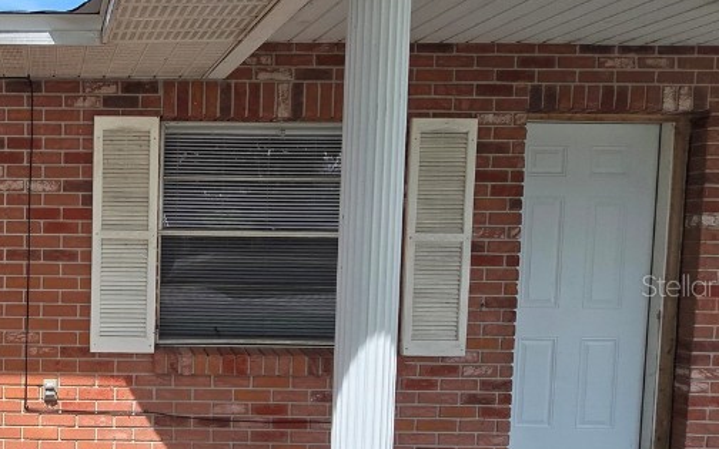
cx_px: 46
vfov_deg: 44.1
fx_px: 549
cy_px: 285
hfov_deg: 55.6
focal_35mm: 28
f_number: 2.2
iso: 80
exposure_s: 1/2000
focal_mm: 2.2
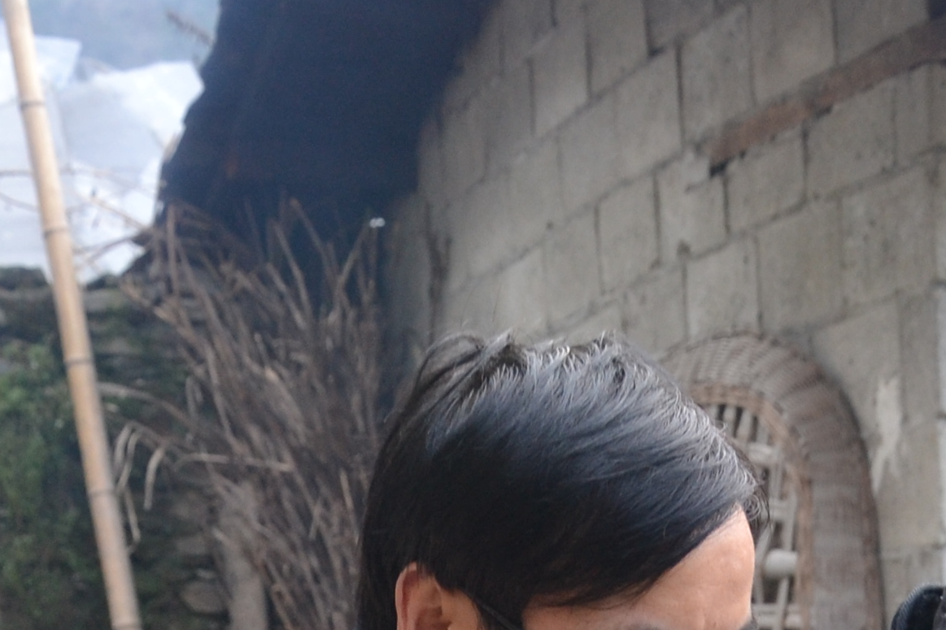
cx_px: 739
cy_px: 1165
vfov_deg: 11.7
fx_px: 2811
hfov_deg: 18.9
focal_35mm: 107
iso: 400
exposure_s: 1/80
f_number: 4.5
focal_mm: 18
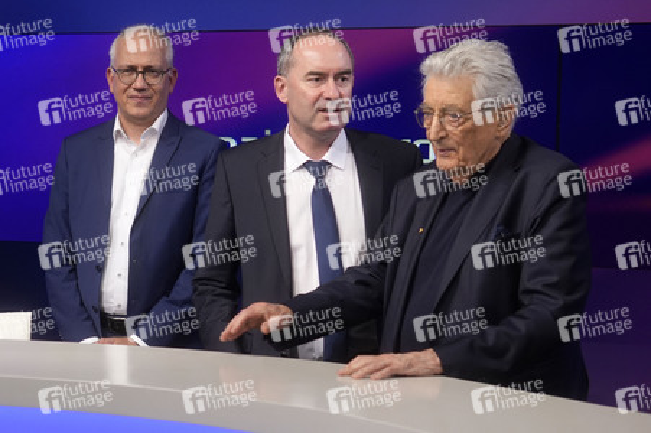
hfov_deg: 43.6
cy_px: 216
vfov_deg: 29.8
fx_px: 813
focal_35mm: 45
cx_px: 326
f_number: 2.2
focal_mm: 30
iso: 640
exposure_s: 1/200
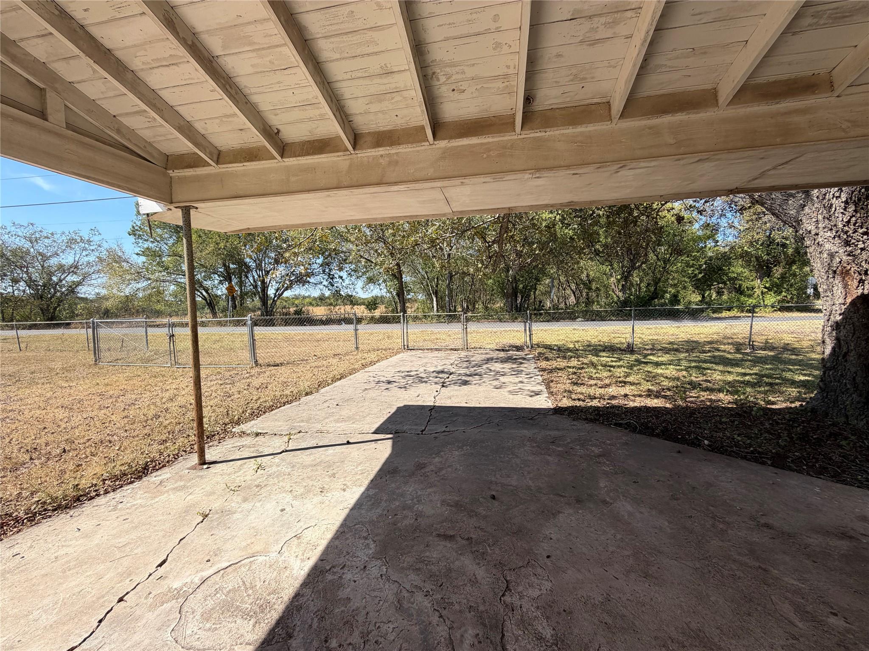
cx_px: 434
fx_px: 351
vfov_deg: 85.7
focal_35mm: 14
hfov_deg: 102.1
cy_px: 326
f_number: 2.2
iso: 32
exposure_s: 1/770
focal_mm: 2.22
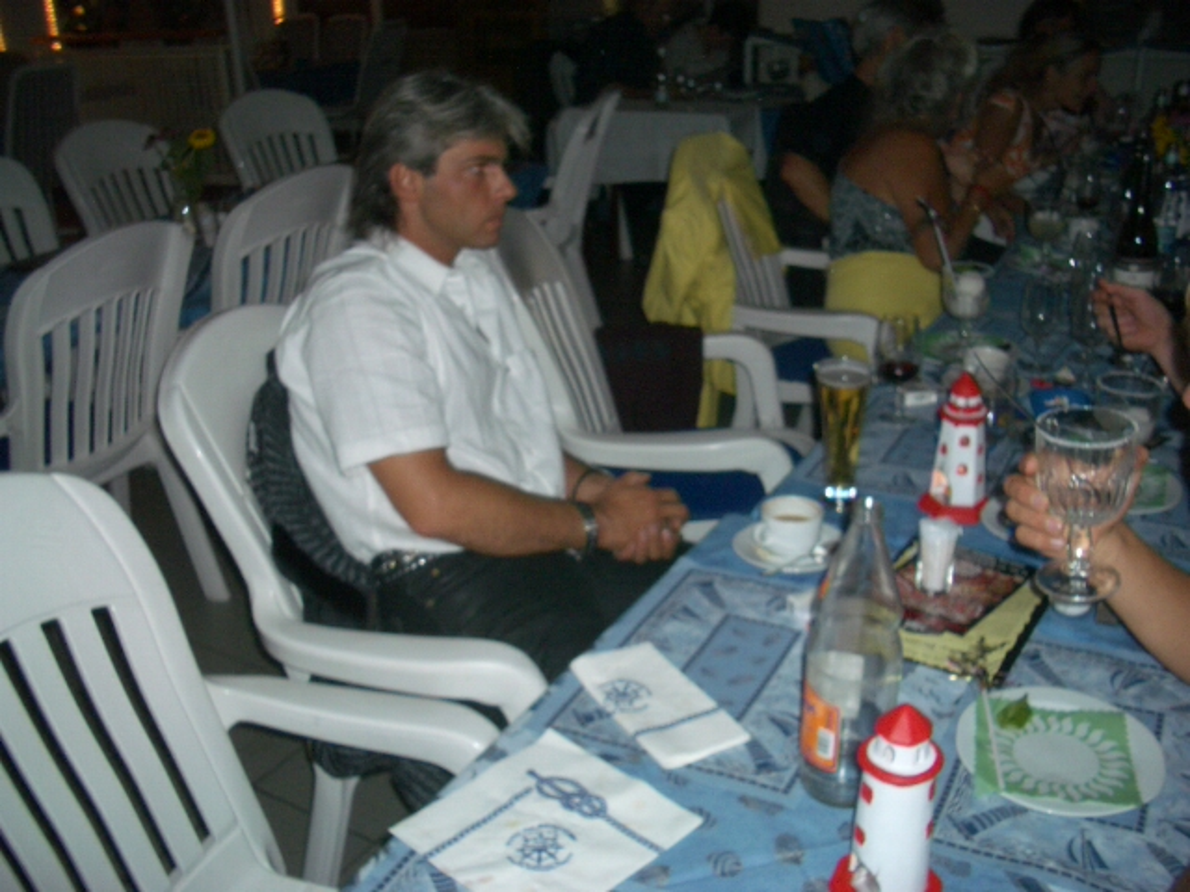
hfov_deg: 52.6
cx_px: 595
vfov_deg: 40.7
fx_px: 1203
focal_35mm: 35
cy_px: 446
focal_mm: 5.8
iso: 100
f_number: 2.6
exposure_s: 1/60
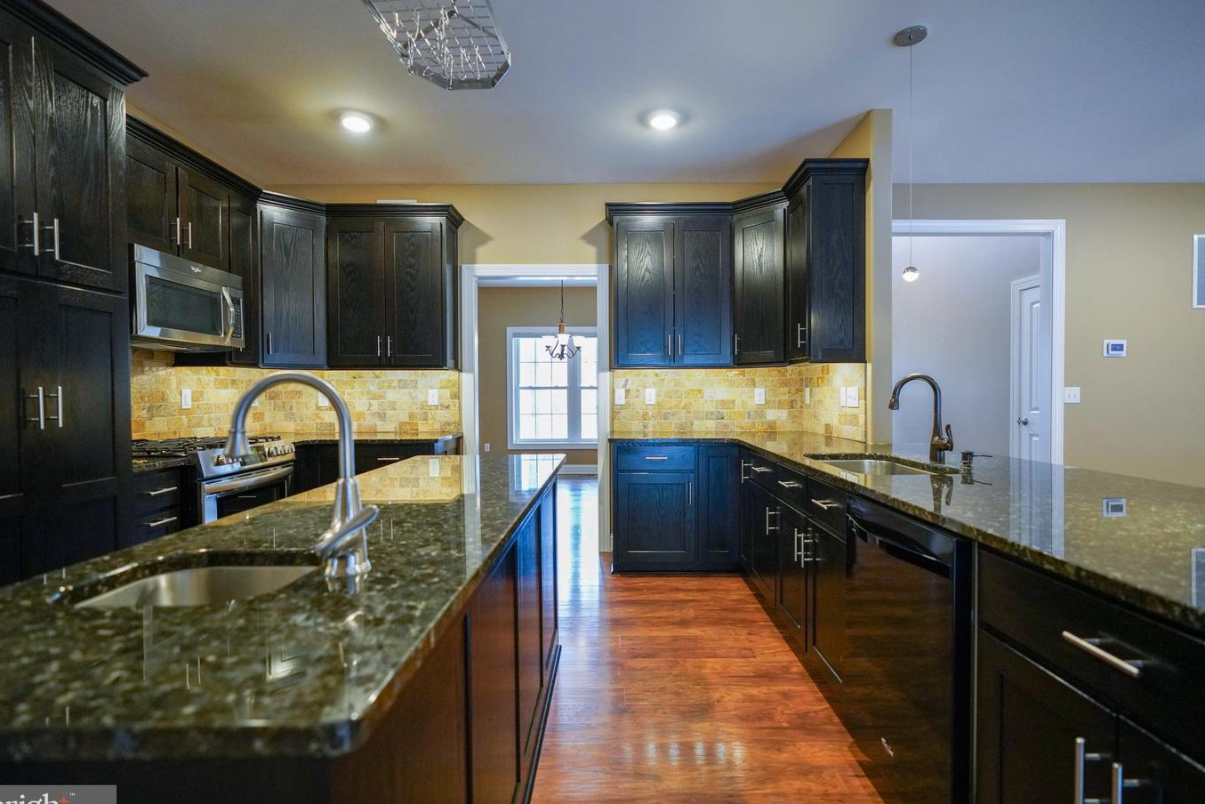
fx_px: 569
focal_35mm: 17
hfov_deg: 93.2
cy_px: 404
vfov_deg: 70.5
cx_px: 618
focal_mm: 16
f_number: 2.8
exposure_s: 1/160
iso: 3200
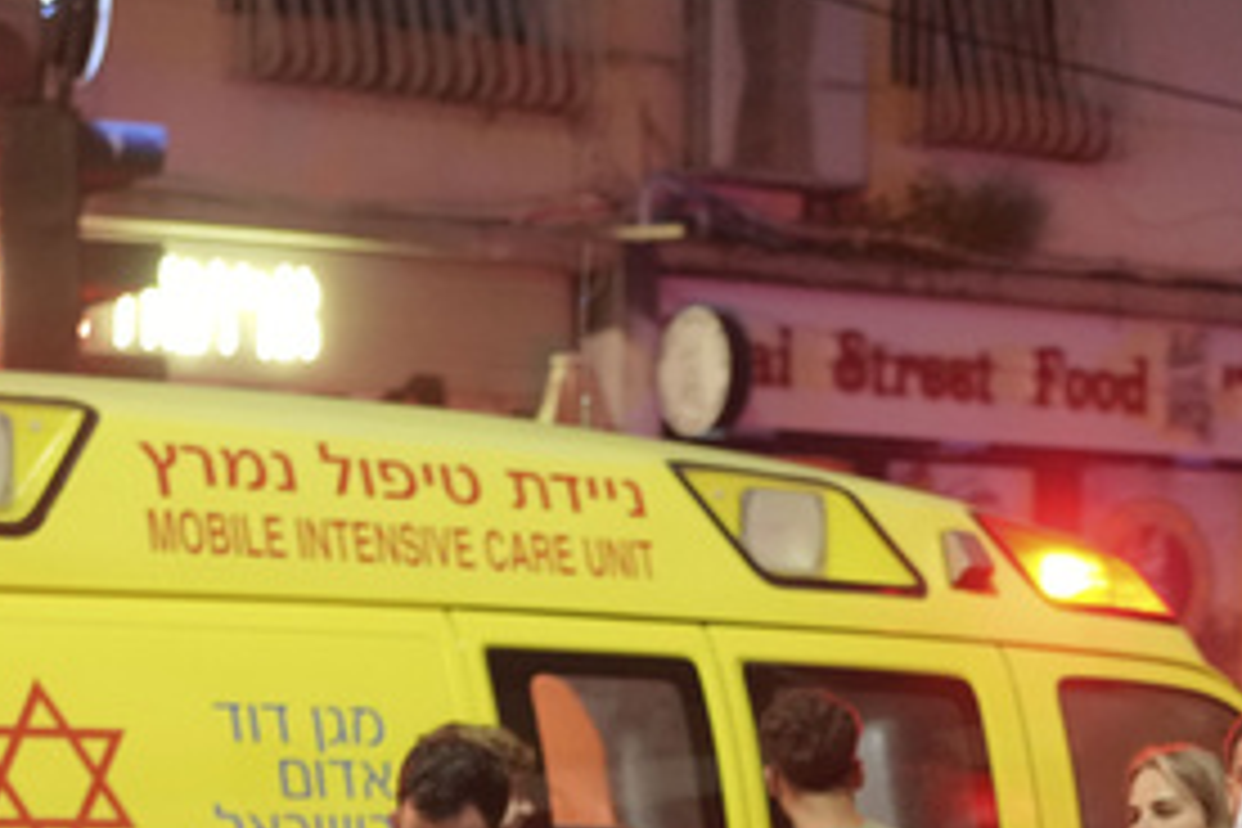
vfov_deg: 10.1
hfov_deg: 15.7
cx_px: 976
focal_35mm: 130
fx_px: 4485
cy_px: 1402
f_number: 2
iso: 3200
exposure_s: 1/100
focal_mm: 35
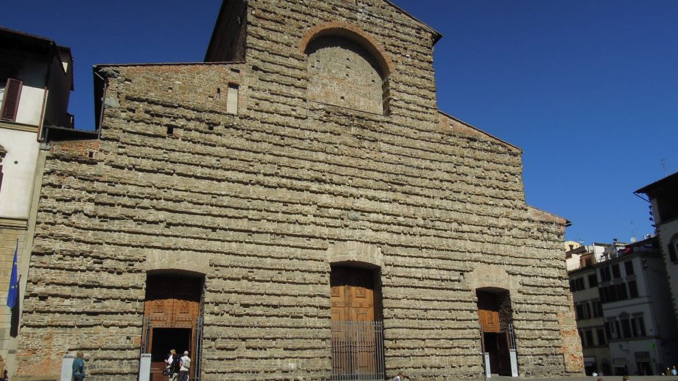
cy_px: 214
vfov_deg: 42.8
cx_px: 334
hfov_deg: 69.9
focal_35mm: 27
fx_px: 485
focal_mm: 4.3
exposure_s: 1/1250
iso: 160
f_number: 5.6
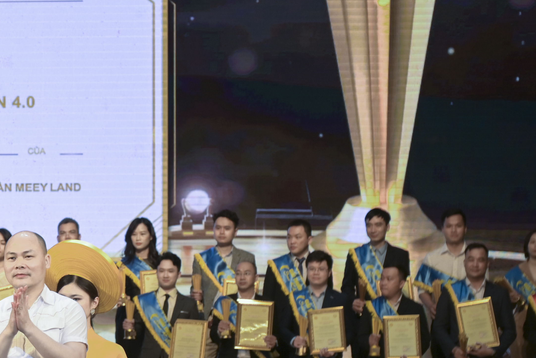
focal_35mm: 167
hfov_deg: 12.0
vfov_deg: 8.2
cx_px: -117
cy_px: 269
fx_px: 2486
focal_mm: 60
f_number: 4
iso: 320
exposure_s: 1/125
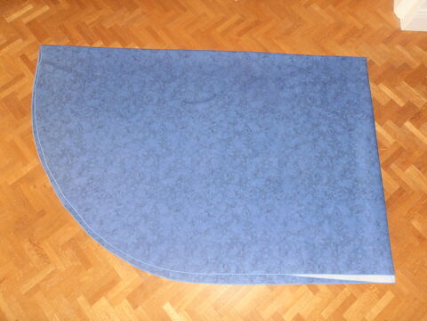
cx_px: 214
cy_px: 160
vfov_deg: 56.8
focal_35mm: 24
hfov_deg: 71.6
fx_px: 296
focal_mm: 4.2
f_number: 3
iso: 125
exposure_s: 1/30
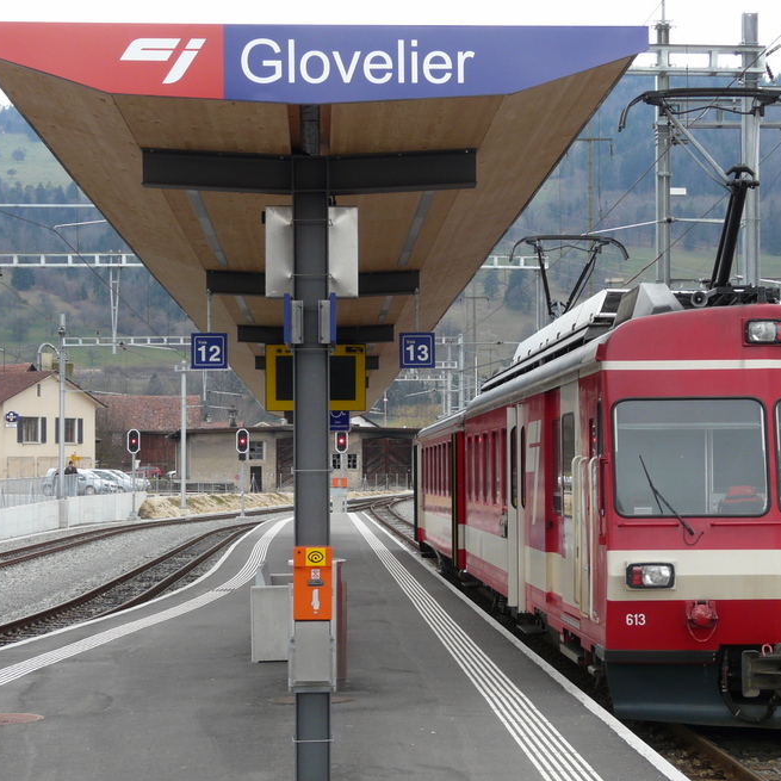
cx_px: 489
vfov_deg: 19.5
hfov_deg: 19.5
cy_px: 399
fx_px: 2272
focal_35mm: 89
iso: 100
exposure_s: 1/100
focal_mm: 10.8
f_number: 4
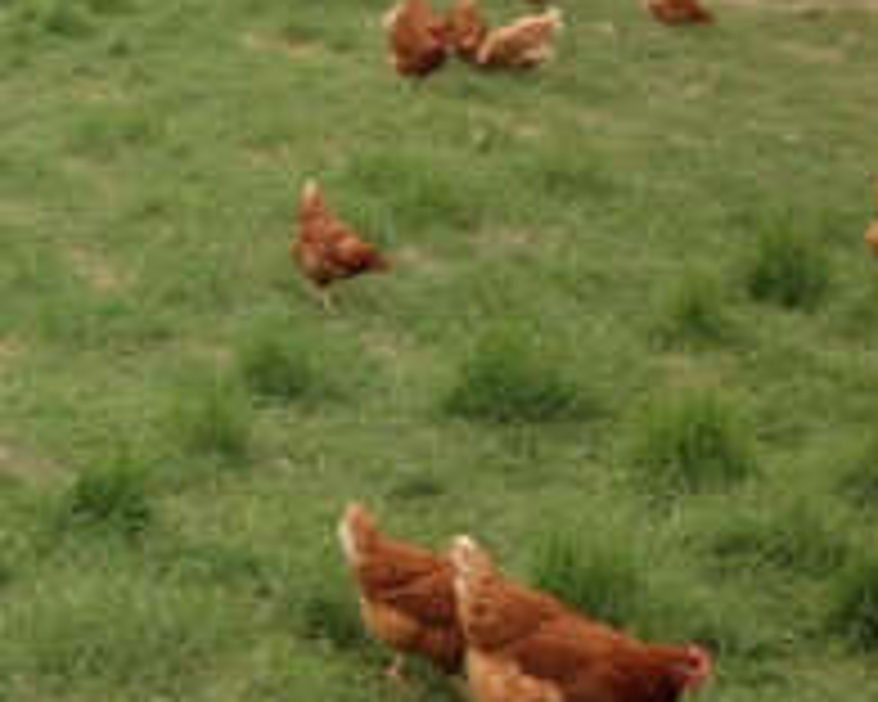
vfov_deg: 15.5
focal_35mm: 99
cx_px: -270
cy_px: 212
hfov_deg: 18.1
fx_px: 2573
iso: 50
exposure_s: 1/335
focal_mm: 4.12
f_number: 2.4
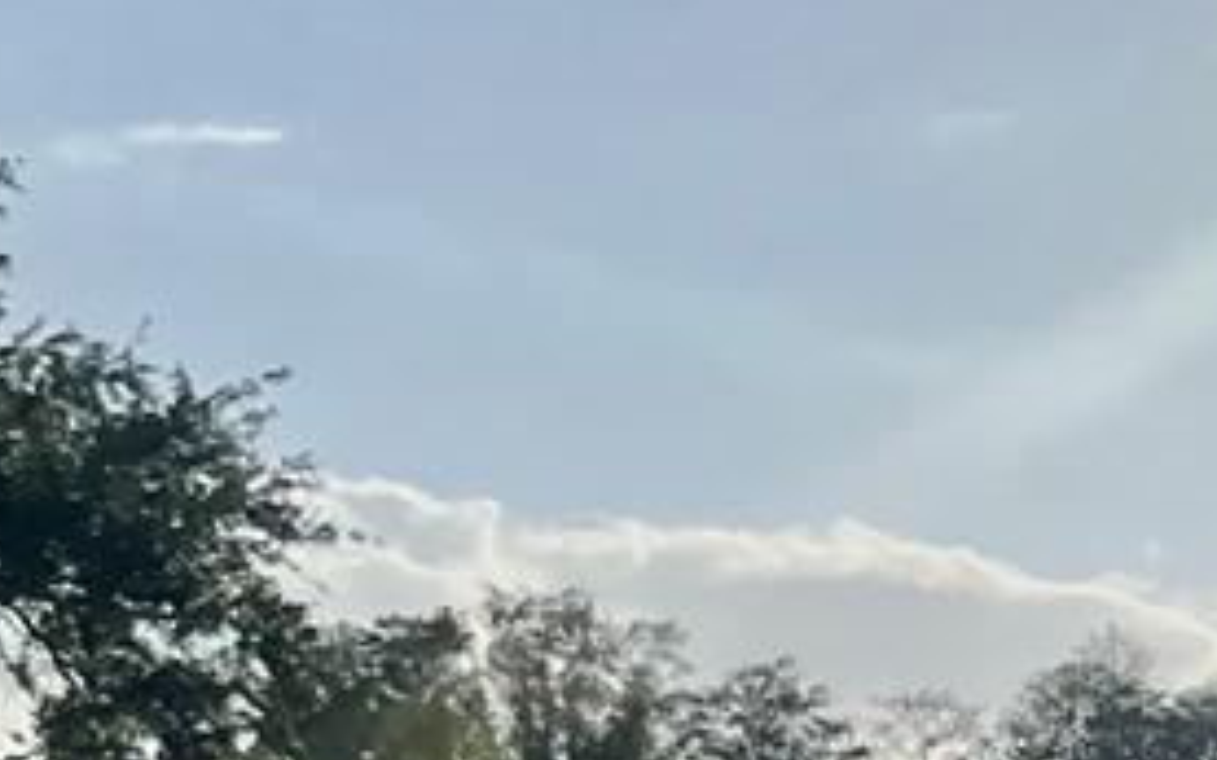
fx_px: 5273
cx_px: 2952
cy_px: 1836
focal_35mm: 159
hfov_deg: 11.0
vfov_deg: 7.7
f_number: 1.6
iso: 50
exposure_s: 1/15152
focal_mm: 5.1
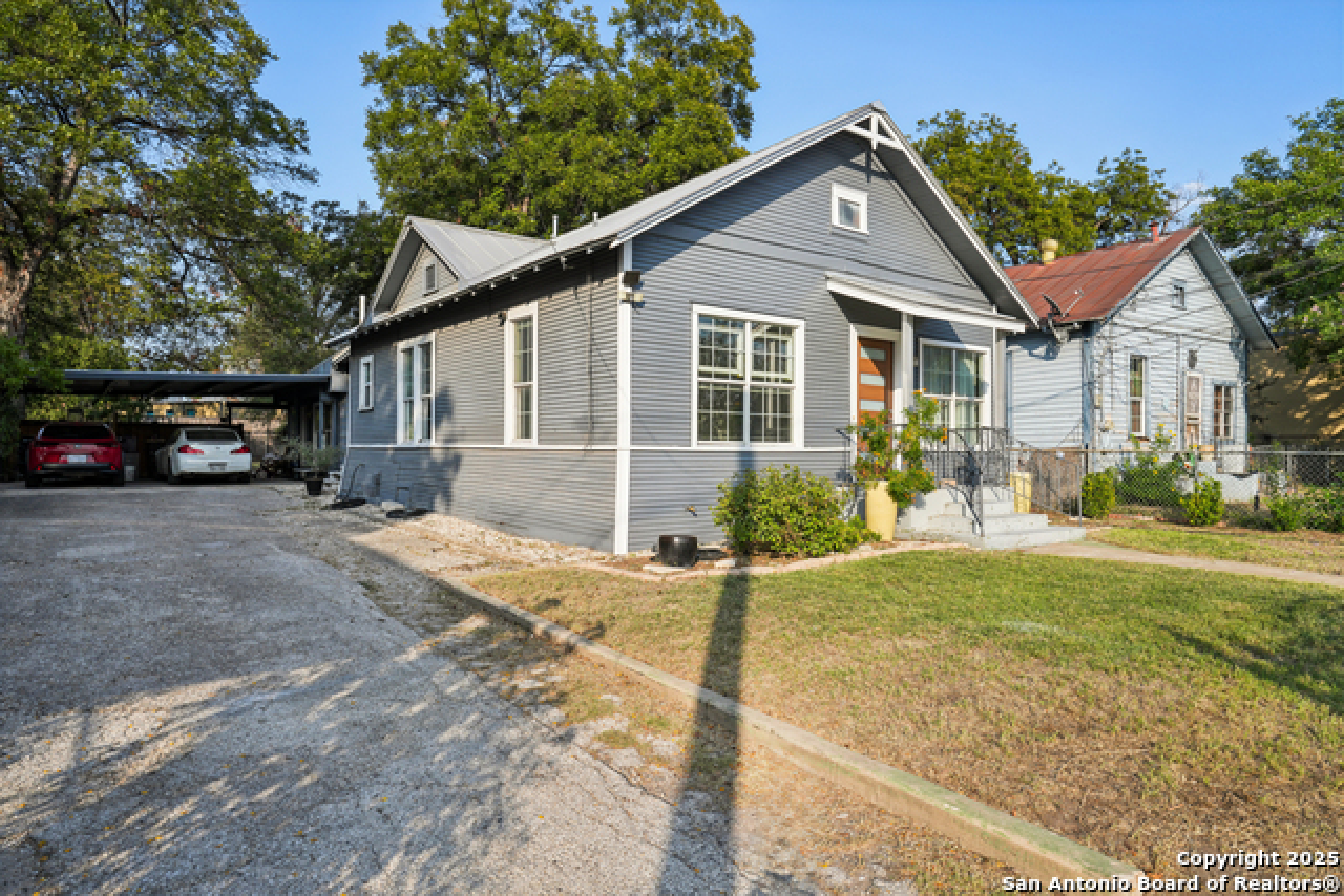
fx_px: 784
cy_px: 448
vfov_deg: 59.5
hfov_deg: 81.2
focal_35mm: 21
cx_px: 672
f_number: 8
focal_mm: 21
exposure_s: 1/350
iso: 200
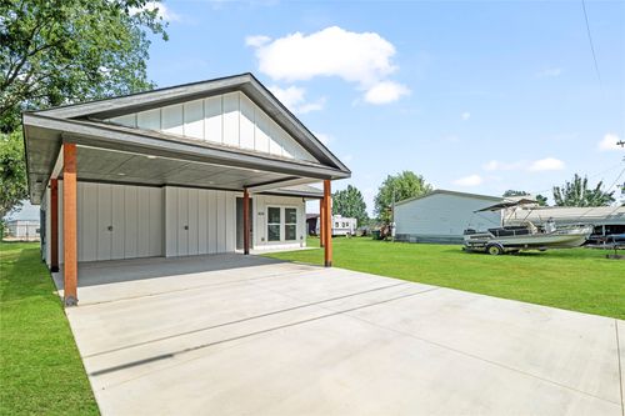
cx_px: 312
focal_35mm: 16
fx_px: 278
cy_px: 208
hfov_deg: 96.8
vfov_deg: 73.7
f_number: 9
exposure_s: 1/400
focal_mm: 16
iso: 500
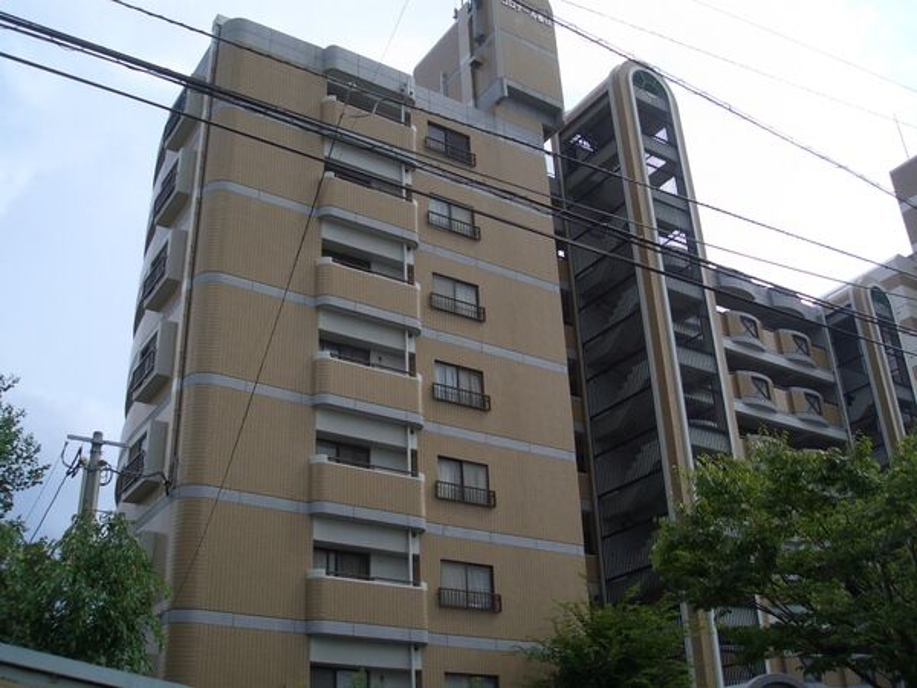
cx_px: 458
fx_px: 954
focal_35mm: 36
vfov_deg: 39.7
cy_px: 344
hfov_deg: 51.4
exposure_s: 1/500
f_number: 4
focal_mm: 4.8
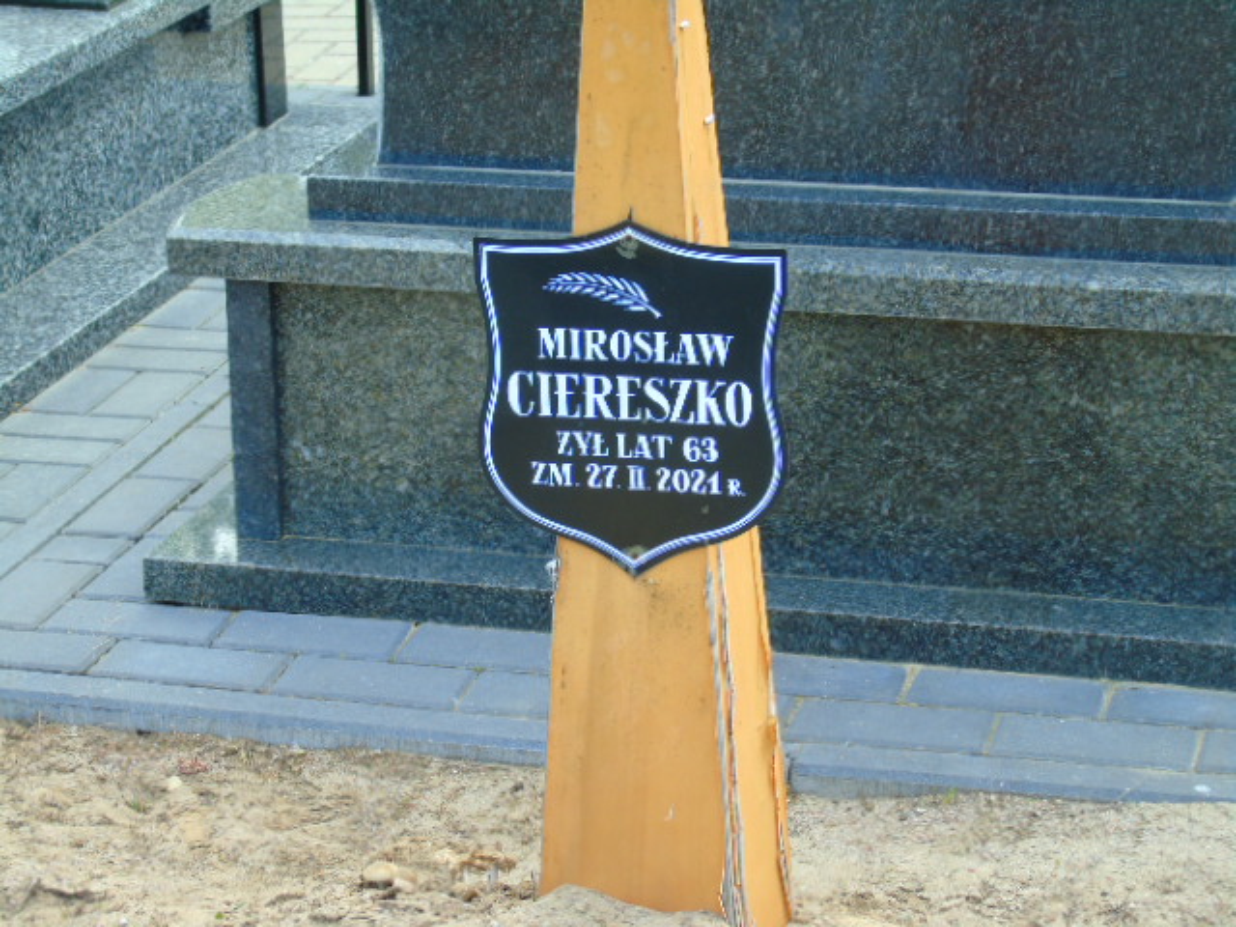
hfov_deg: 20.9
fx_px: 3356
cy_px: 464
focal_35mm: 94
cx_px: 618
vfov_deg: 15.7
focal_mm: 17
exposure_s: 1/125
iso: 80
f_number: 4.3
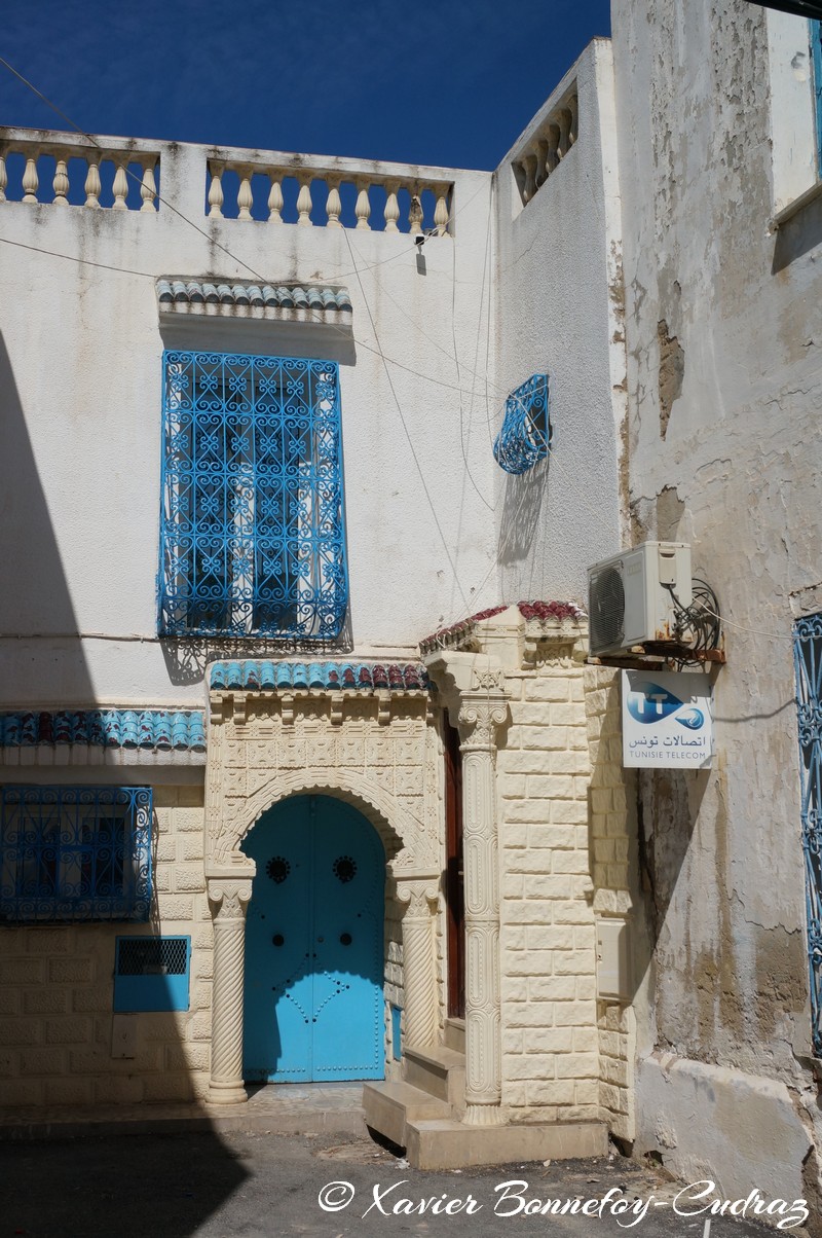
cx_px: 411
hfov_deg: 31.8
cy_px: 619
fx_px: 1442
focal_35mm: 42
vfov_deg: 46.4
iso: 400
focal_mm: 28
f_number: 11
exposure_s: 1/1600
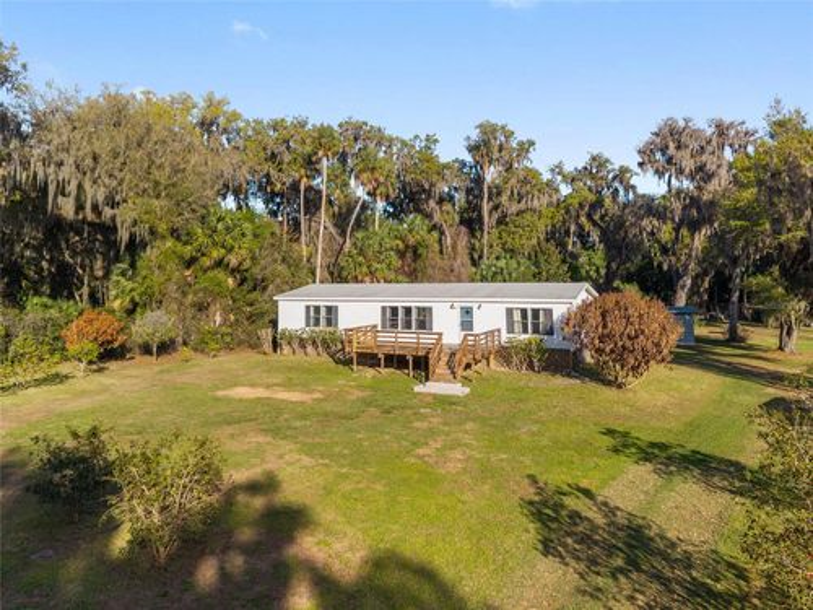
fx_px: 564
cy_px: 305
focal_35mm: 24
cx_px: 406
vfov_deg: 56.8
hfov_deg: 71.6
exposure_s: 1/400
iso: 190
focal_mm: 8.67
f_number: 1.8
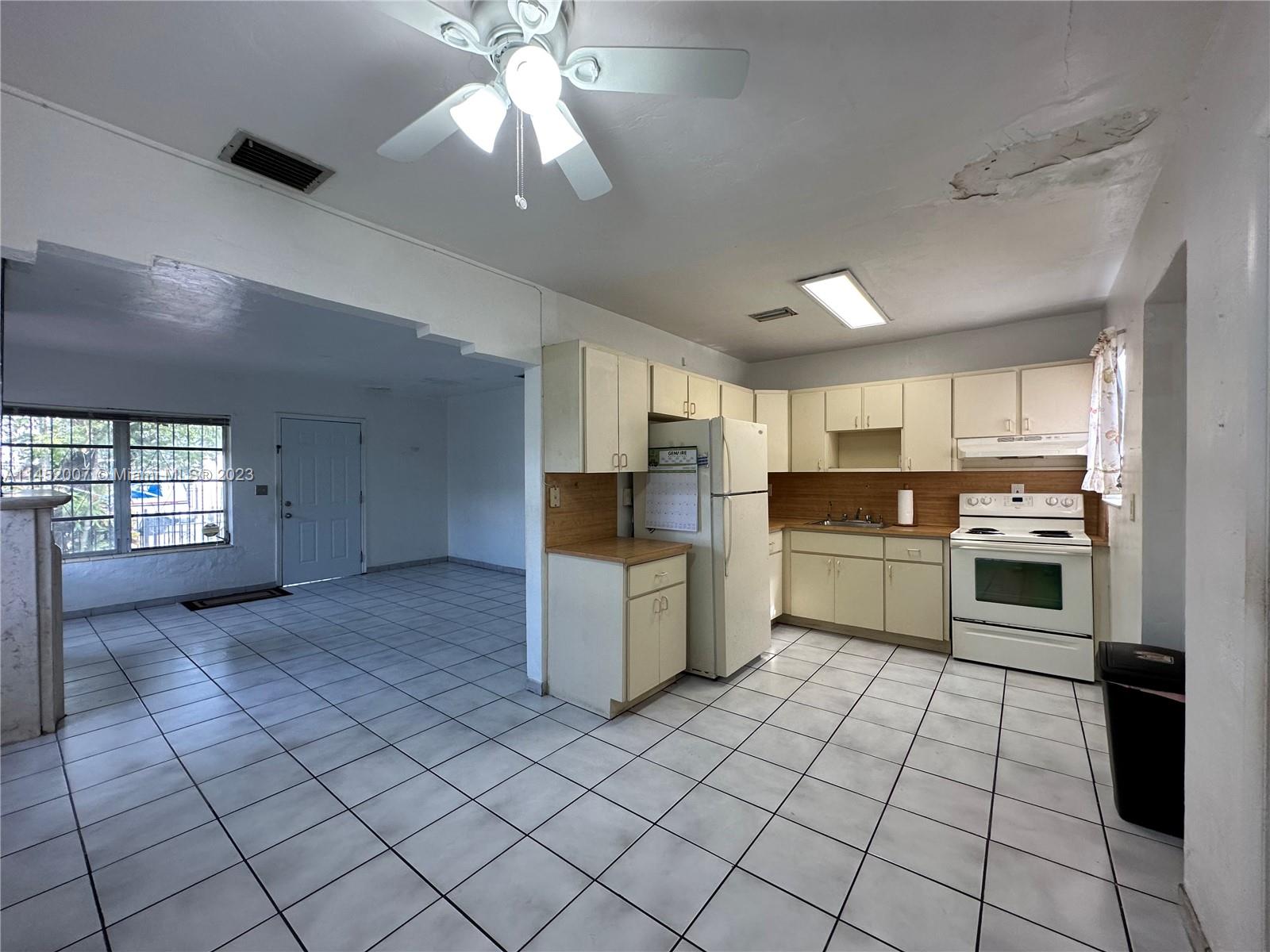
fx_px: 514
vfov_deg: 85.7
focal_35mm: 14
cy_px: 476
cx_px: 635
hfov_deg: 102.1
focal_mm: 2.22
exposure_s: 1/120
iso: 160
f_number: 2.2
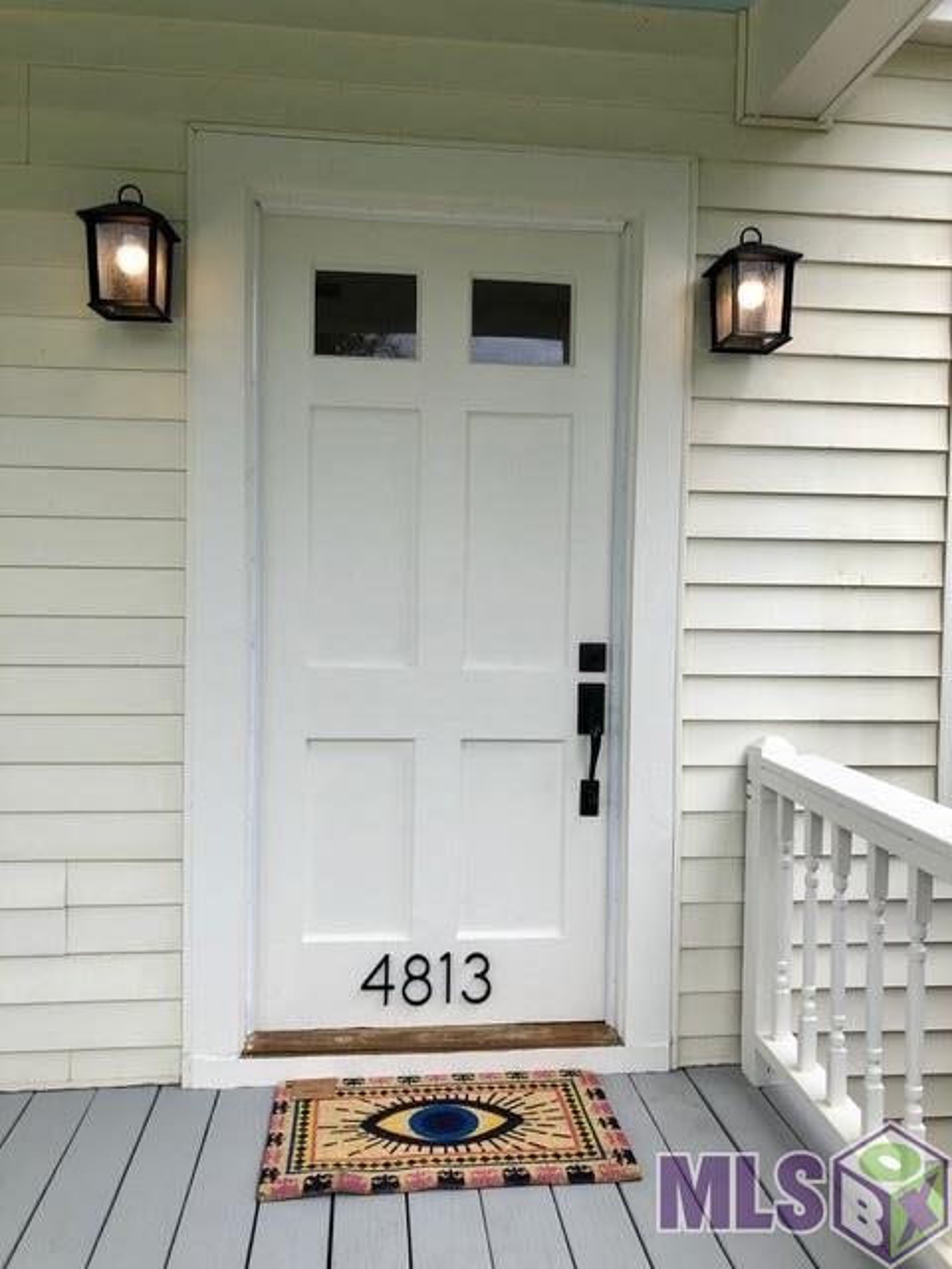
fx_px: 1027
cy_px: 634
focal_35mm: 28
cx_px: 476
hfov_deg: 49.7
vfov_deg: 63.4
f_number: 1.8
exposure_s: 1/810
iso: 20
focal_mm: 4
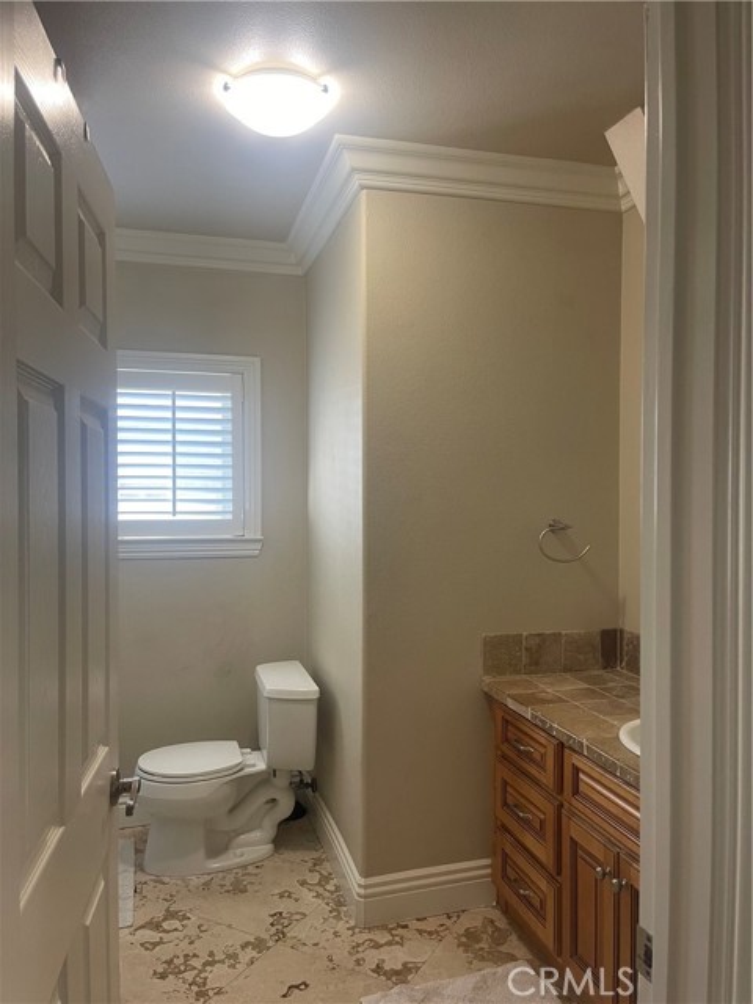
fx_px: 725
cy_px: 502
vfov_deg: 69.4
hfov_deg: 54.9
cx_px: 376
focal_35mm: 25
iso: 125
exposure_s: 1/60
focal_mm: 5.1
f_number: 1.6
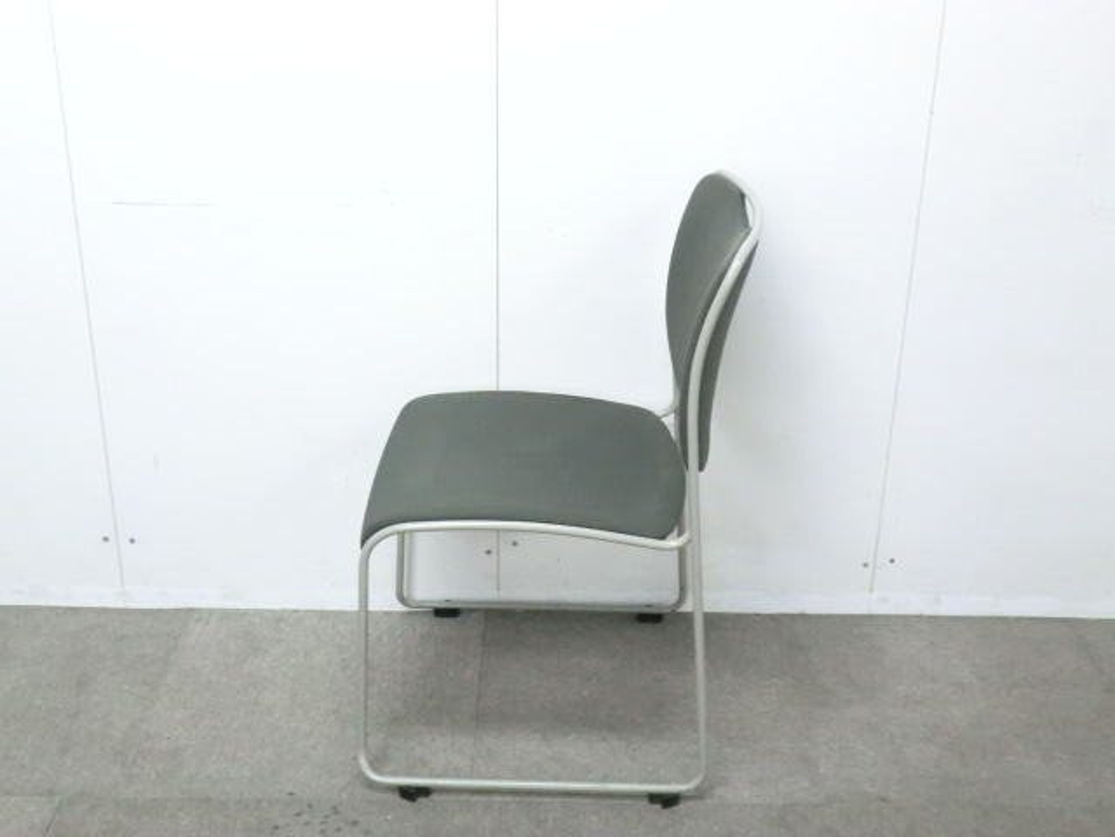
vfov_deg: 32.2
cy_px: 418
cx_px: 558
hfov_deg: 42.1
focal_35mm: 45
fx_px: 1449
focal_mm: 8.2
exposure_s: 1/30
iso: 800
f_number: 4.3
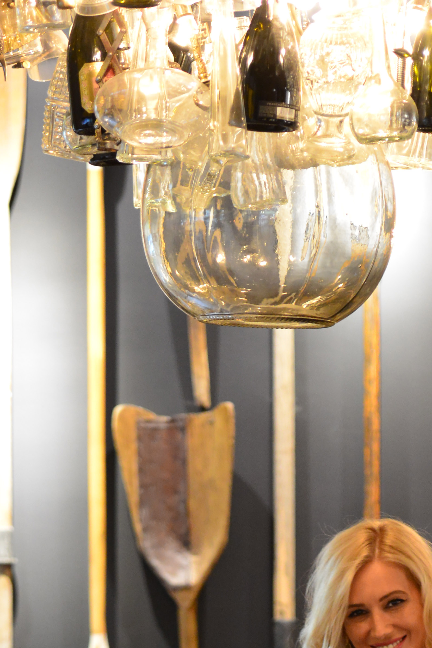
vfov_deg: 7.6
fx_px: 4785
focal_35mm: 266
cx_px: 280
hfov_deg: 5.2
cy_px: 967
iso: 1600
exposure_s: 1/40
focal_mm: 86
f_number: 2.8
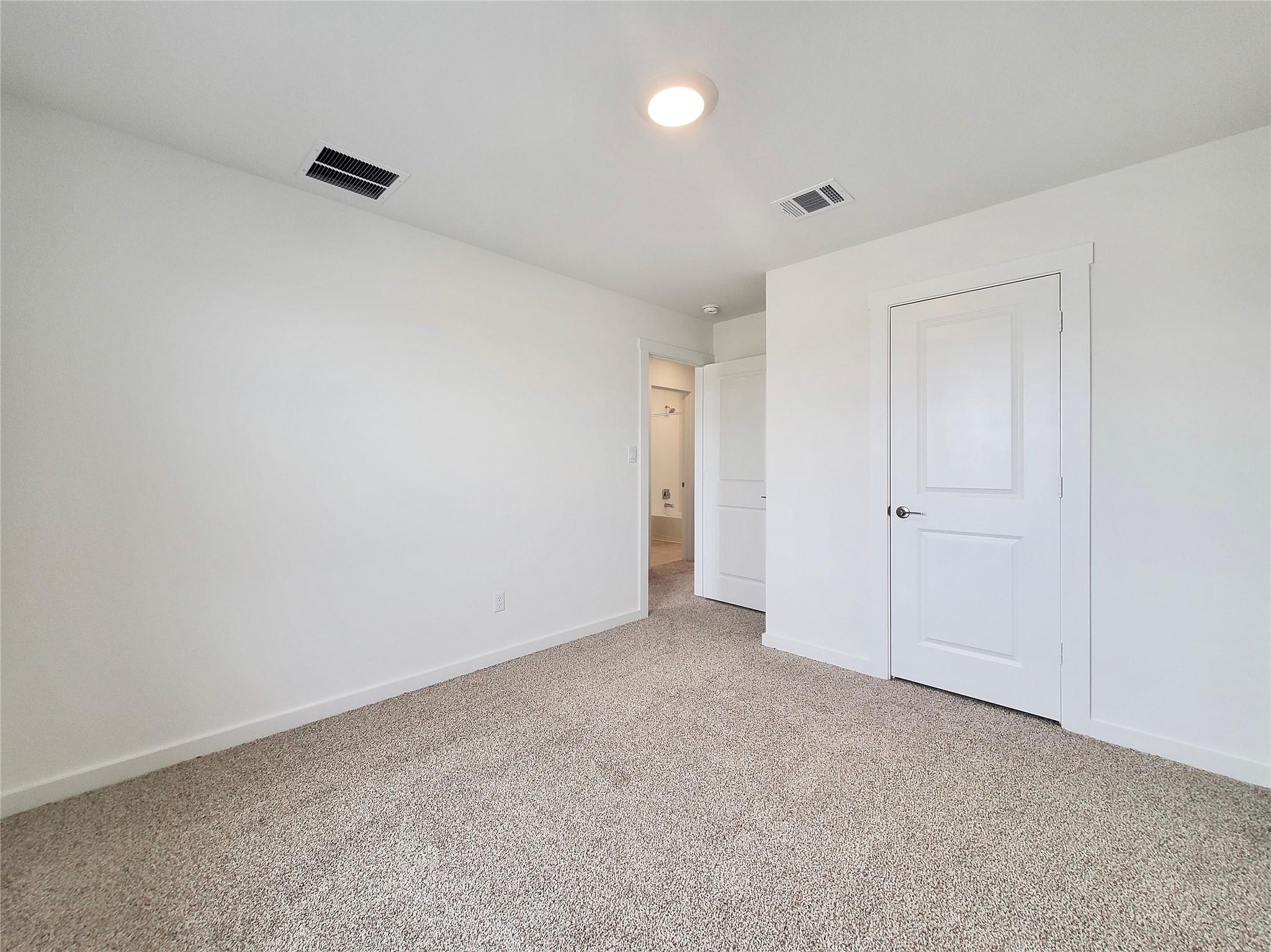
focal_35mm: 13
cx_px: 636
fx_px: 477
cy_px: 476
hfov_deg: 106.2
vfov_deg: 89.9
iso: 80
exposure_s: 1/60
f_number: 2.2
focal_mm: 1.8
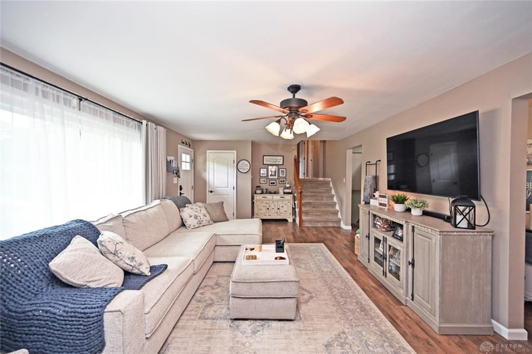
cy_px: 177
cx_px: 266
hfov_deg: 104.3
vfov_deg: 81.2
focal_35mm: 14
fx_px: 207
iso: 400
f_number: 4
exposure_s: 1/60
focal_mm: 14
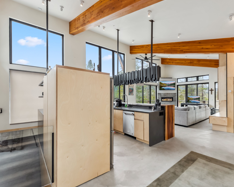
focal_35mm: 16
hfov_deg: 91.9
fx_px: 111
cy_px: 93
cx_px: 141
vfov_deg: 80.4
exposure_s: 1/60
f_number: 8
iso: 800
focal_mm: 14
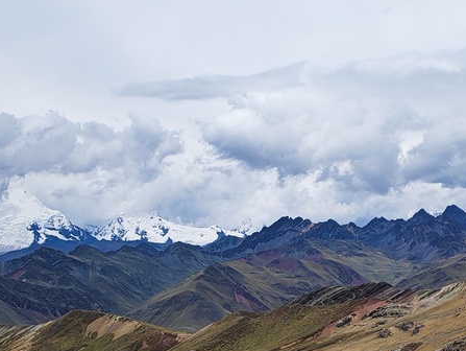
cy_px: 317
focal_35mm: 103
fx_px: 1388
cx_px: 29
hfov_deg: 18.7
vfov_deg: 14.2
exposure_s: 1/1300
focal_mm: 6.12
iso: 50
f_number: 1.9
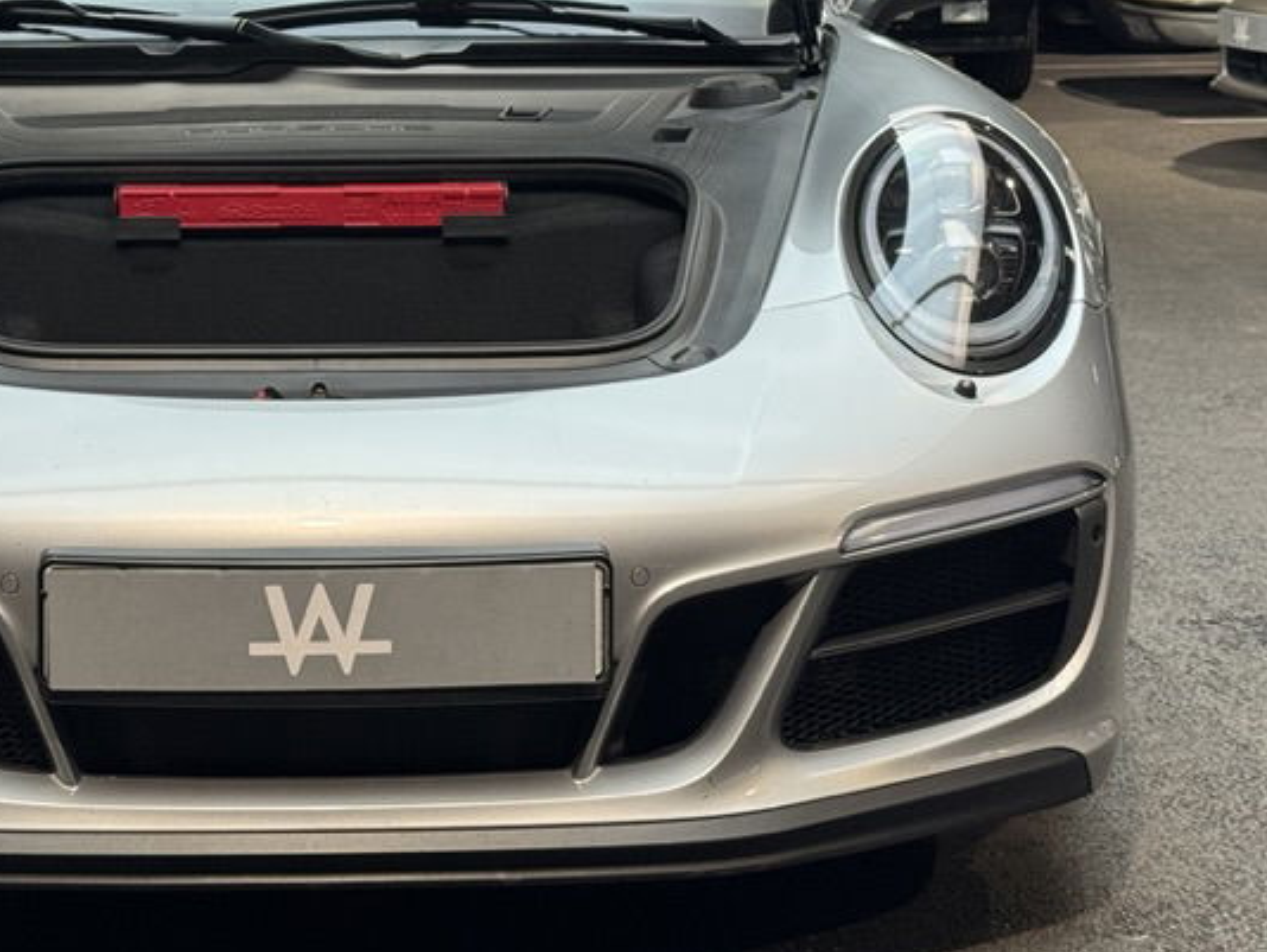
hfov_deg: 21.1
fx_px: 3369
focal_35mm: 92
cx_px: 325
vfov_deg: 15.9
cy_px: 93
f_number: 1.78
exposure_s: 1/50
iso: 100
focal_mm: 6.76
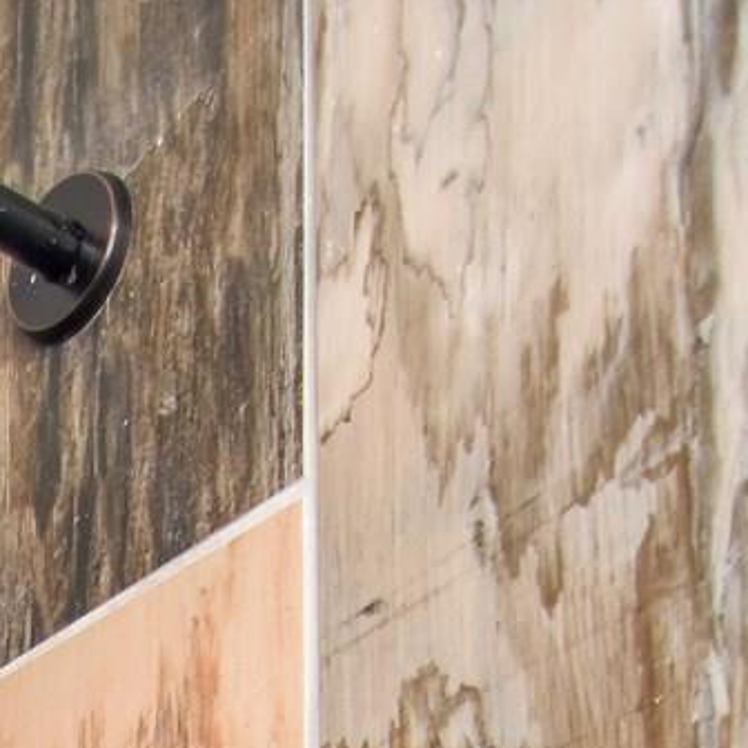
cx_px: -570
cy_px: 2153
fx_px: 2456
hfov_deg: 15.2
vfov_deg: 11.5
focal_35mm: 100
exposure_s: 1/2
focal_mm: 11.5
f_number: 2.8
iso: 100
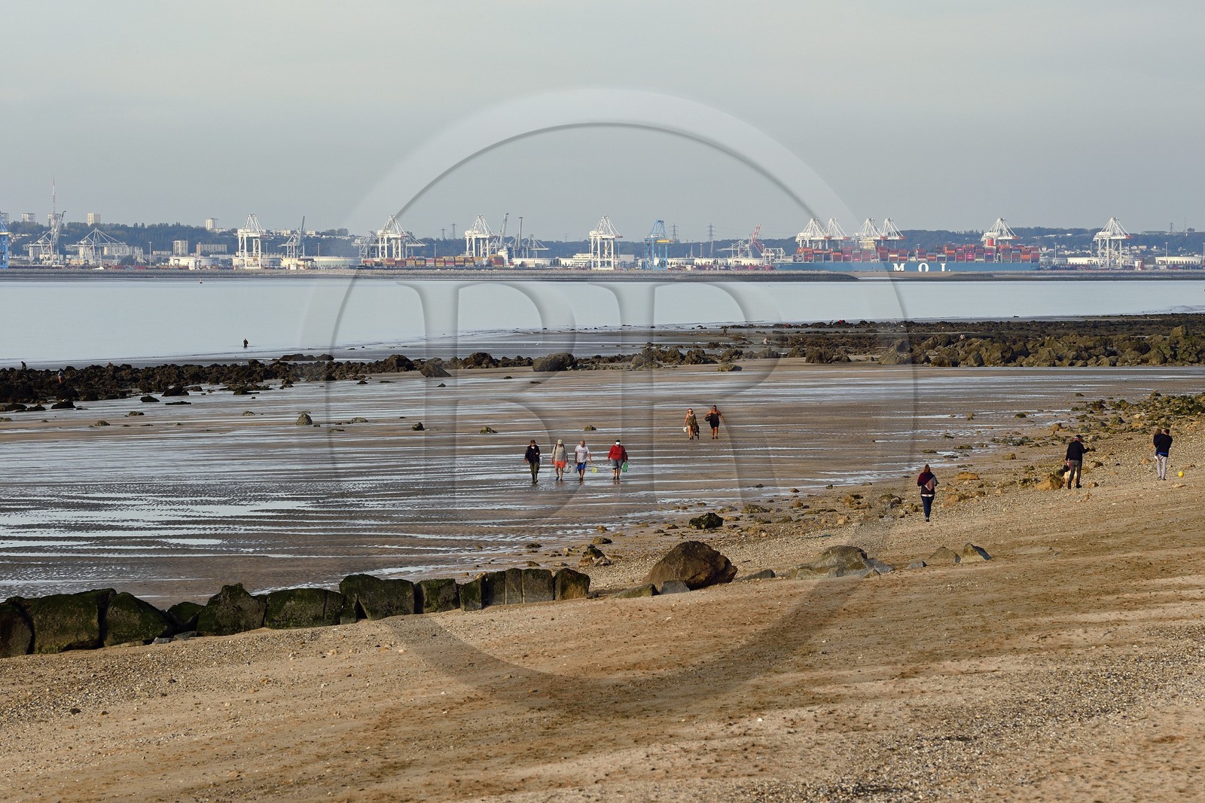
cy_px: 402
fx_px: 6693
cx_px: 602
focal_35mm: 200
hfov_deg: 10.3
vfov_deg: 6.9
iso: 200
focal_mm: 200
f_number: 9
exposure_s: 1/320
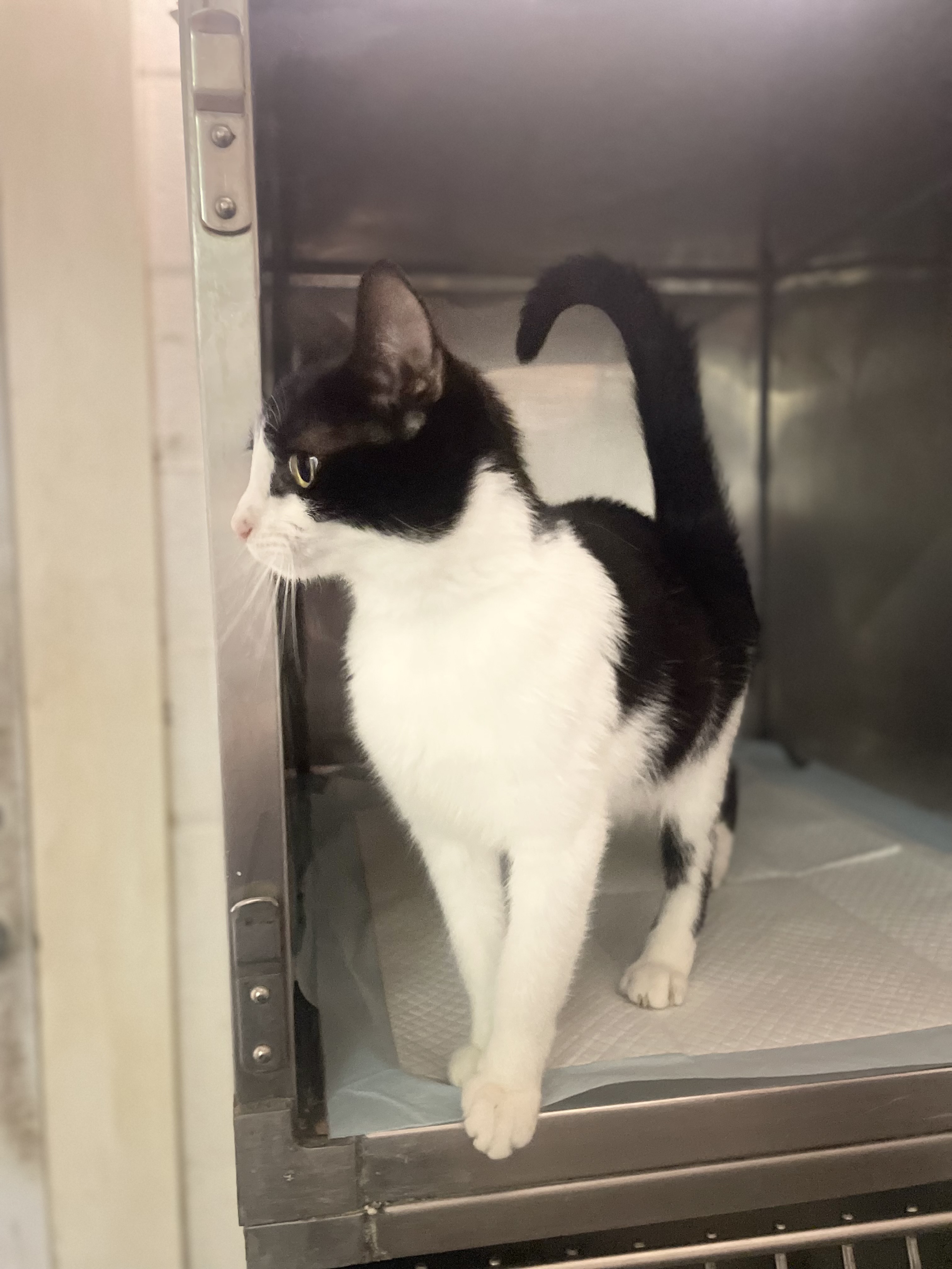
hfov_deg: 53.1
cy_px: 634
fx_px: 953
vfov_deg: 67.3
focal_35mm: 26
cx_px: 476
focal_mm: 4.2
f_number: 1.6
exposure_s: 1/40
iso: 500
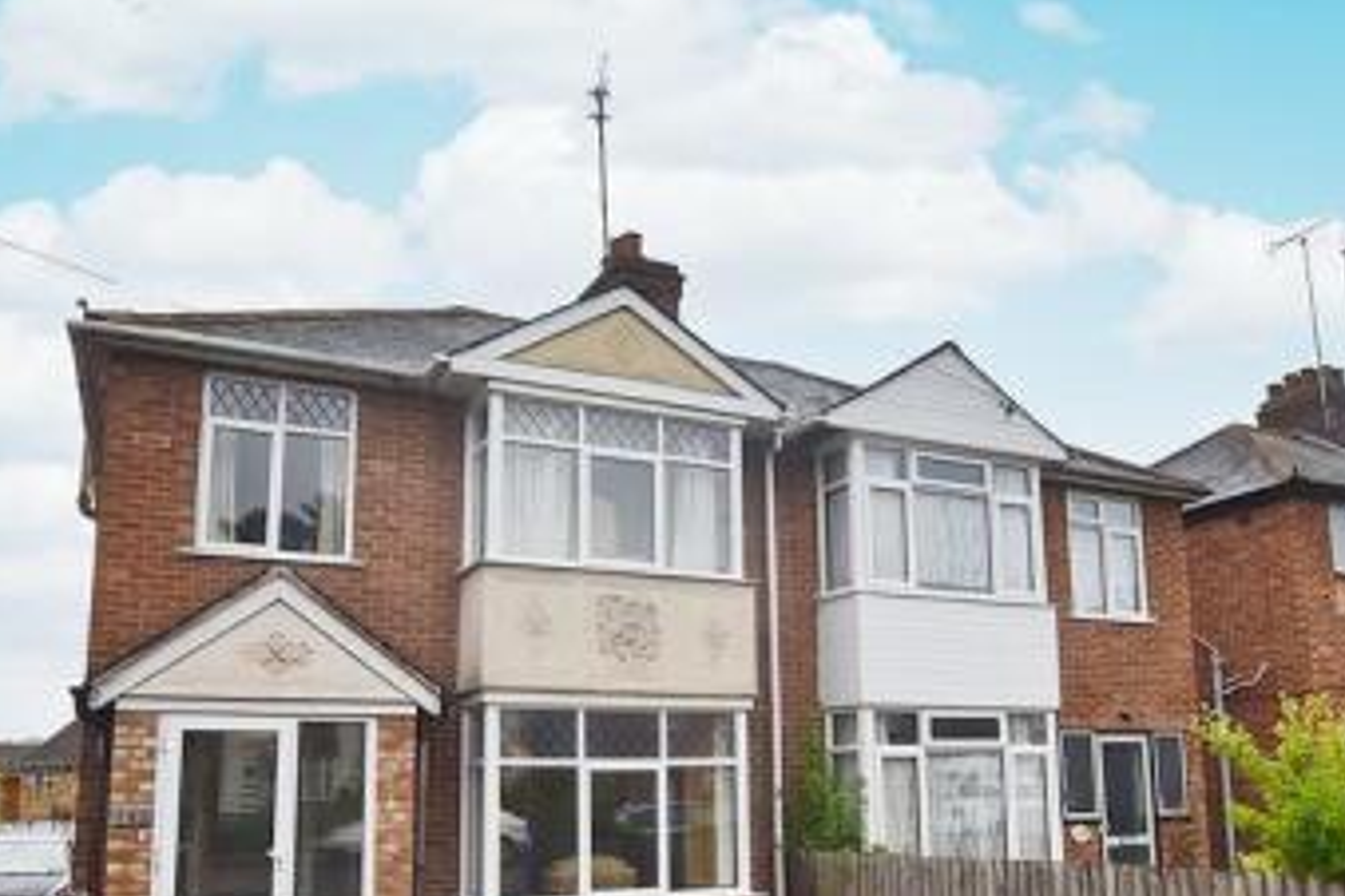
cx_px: 708
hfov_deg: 63.6
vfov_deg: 44.2
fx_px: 1083
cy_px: 609
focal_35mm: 29
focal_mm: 10
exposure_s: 1/200
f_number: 10
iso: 100
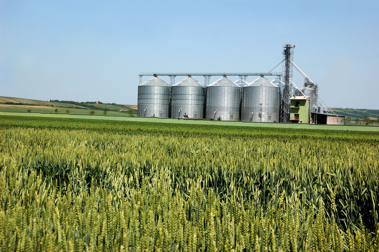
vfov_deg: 16.5
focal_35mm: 82
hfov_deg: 24.6
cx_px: 190
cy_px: 126
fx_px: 868
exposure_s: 1/400
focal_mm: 55
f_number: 10
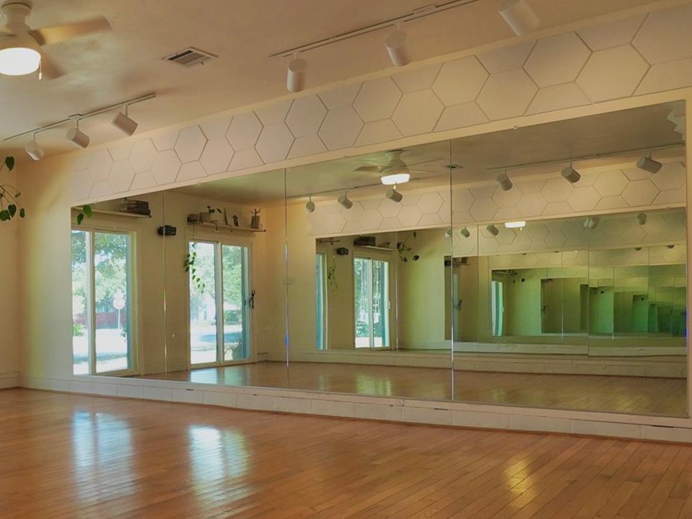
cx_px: 23
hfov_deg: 48.4
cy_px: 334
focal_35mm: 32
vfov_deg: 43.7
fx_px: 640
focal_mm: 11
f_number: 4
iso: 400
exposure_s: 1/160
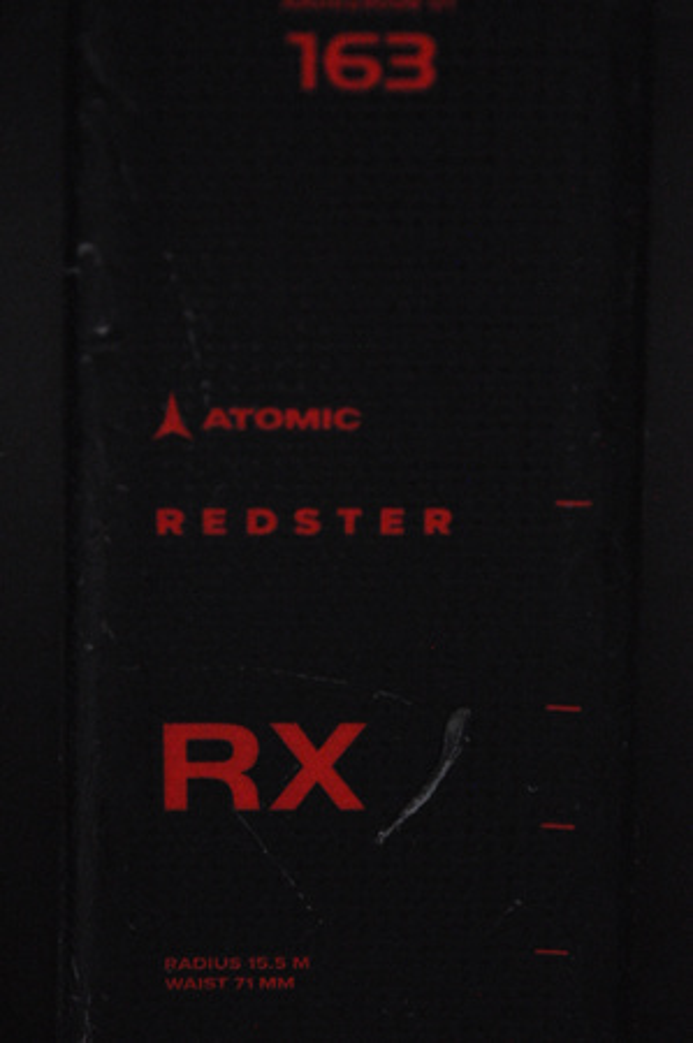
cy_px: 522
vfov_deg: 14.9
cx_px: 346
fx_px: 3994
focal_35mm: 138
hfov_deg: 9.9
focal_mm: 92
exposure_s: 1/125
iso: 3200
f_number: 8
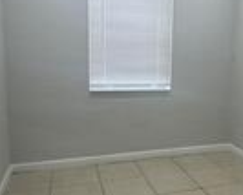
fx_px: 296
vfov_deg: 36.6
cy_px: 102
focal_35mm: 41
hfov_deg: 43.0
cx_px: 188
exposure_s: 1/120
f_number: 2.2
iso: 100
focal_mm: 2.22
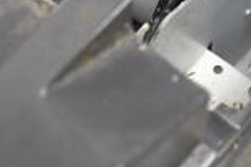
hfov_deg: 18.8
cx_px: 61
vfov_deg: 12.0
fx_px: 753
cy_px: -92
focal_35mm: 108
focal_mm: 18
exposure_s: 1/60
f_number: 4
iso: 1100
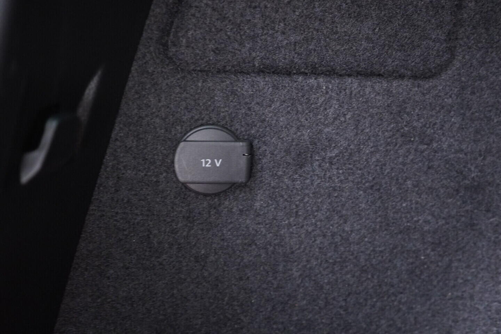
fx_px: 501
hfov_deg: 53.1
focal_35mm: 36
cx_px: 250
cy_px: 167
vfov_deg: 36.9
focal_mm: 24
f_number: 2.8
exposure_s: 1/40
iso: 3200
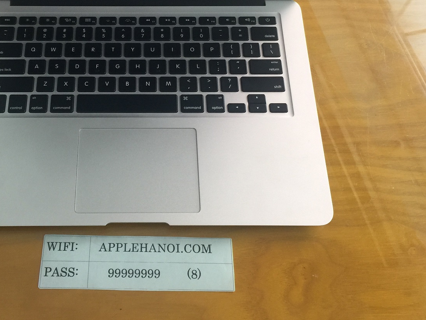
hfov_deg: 43.3
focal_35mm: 43
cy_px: 94
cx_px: 144
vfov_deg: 33.1
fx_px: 529
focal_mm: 4.15
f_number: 2.2
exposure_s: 1/33
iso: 50
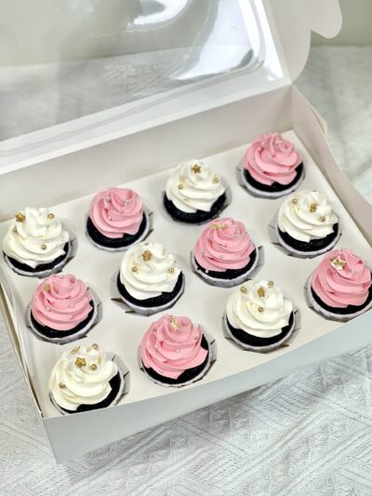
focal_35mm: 64
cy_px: 248
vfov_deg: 30.3
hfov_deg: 22.9
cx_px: 186
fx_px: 917
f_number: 2.2
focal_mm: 7.5
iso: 100
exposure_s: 1/100
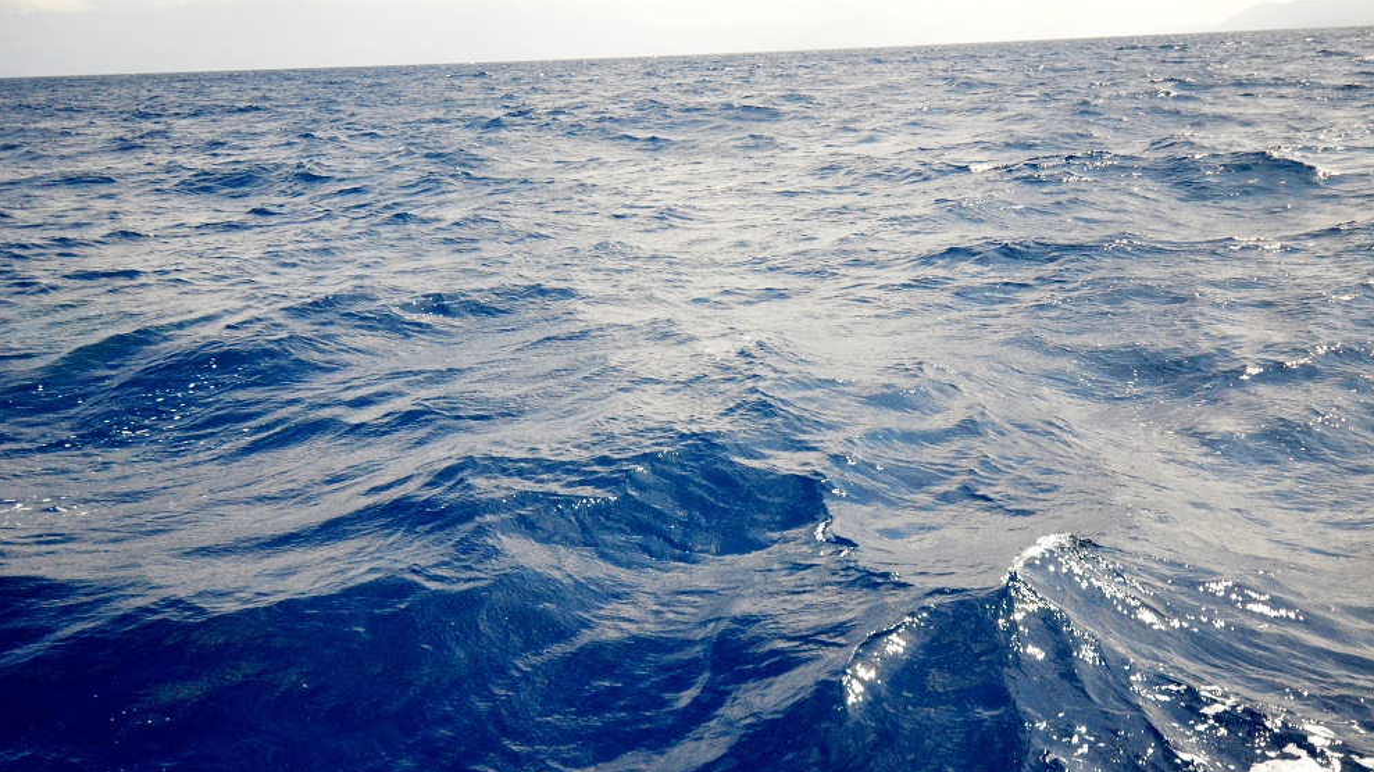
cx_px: 693
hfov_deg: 52.8
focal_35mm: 38
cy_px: 434
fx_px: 1384
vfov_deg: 31.1
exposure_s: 1/8000
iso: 2200
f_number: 4
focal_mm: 24
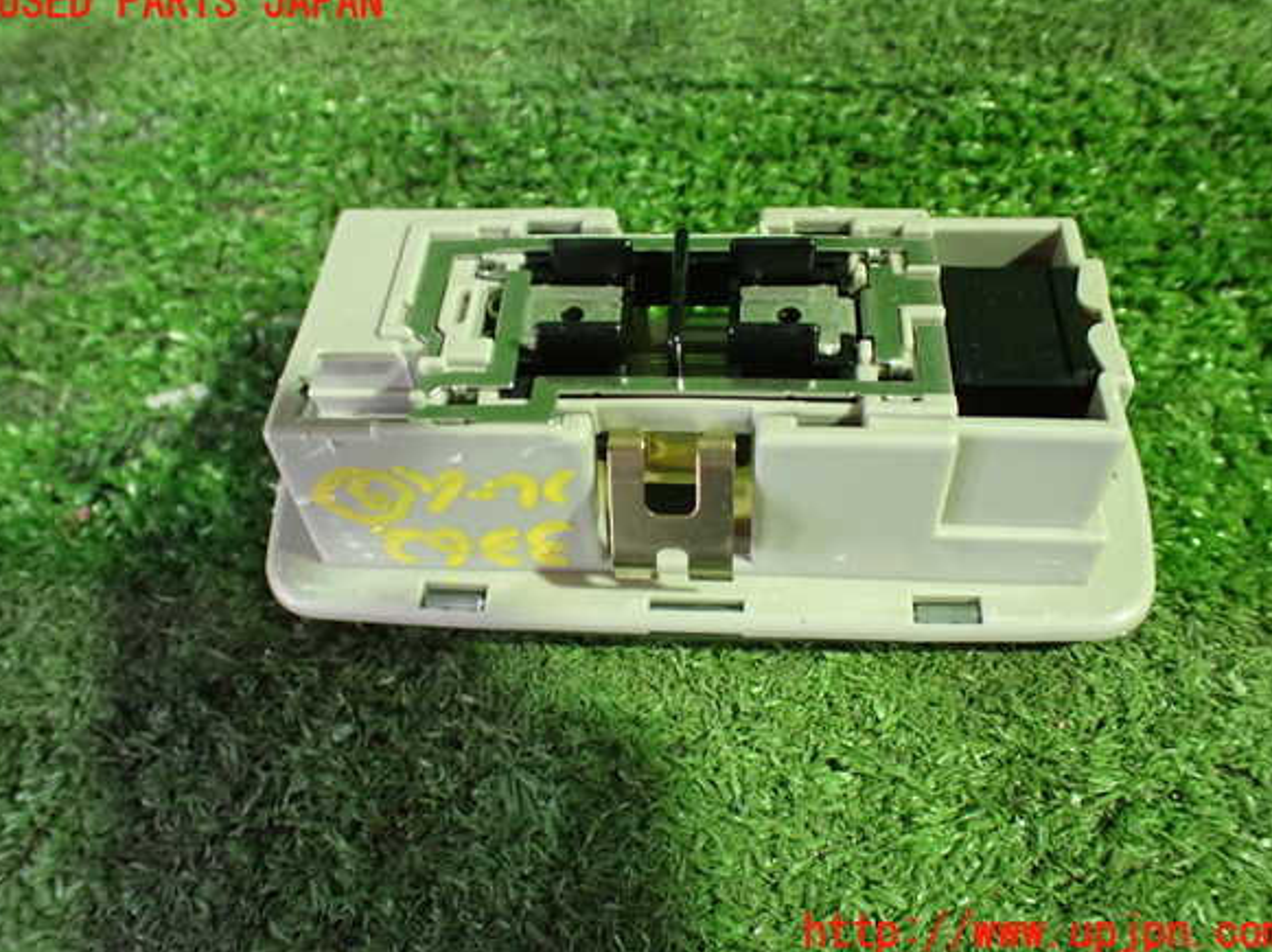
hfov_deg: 58.4
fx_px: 1138
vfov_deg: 45.4
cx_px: 641
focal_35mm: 31
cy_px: 468
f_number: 2.3
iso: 1000
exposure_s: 1/30
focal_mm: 5.4
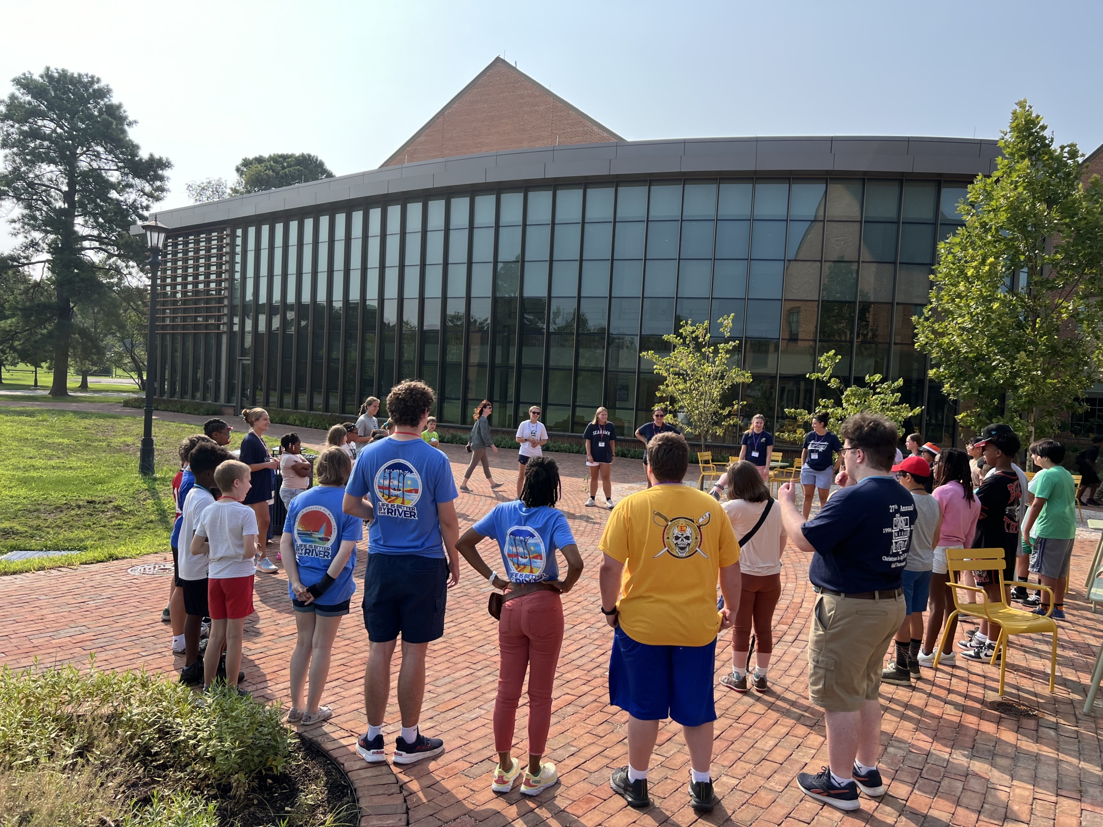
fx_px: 828
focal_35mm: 26
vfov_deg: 53.1
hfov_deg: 67.3
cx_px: 552
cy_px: 414
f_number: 1.5
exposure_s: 1/2083
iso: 50
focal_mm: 5.7
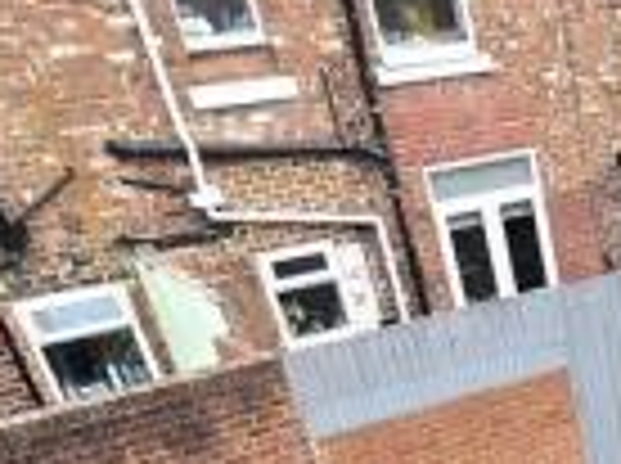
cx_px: 835
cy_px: 755
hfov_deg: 28.0
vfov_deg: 21.0
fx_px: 985
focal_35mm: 55
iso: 50
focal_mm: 2.2
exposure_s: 1/278
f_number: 2.2
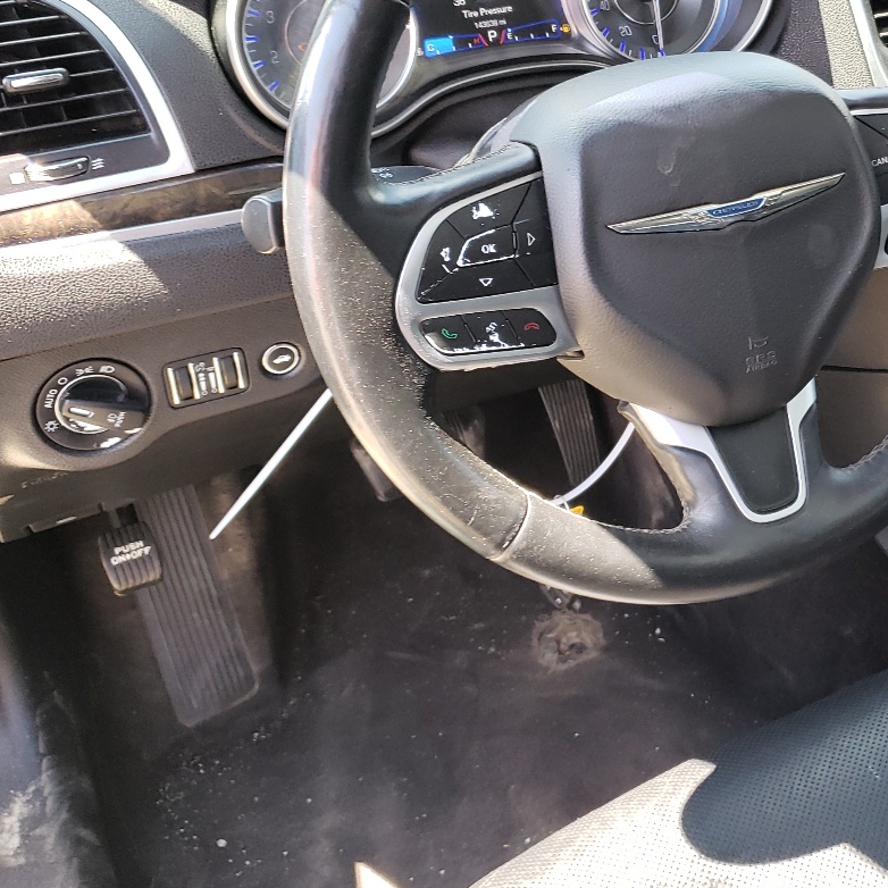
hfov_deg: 34.0
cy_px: 329
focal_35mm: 47
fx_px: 1364
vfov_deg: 35.8
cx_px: 811
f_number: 1.5
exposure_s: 1/100
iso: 67
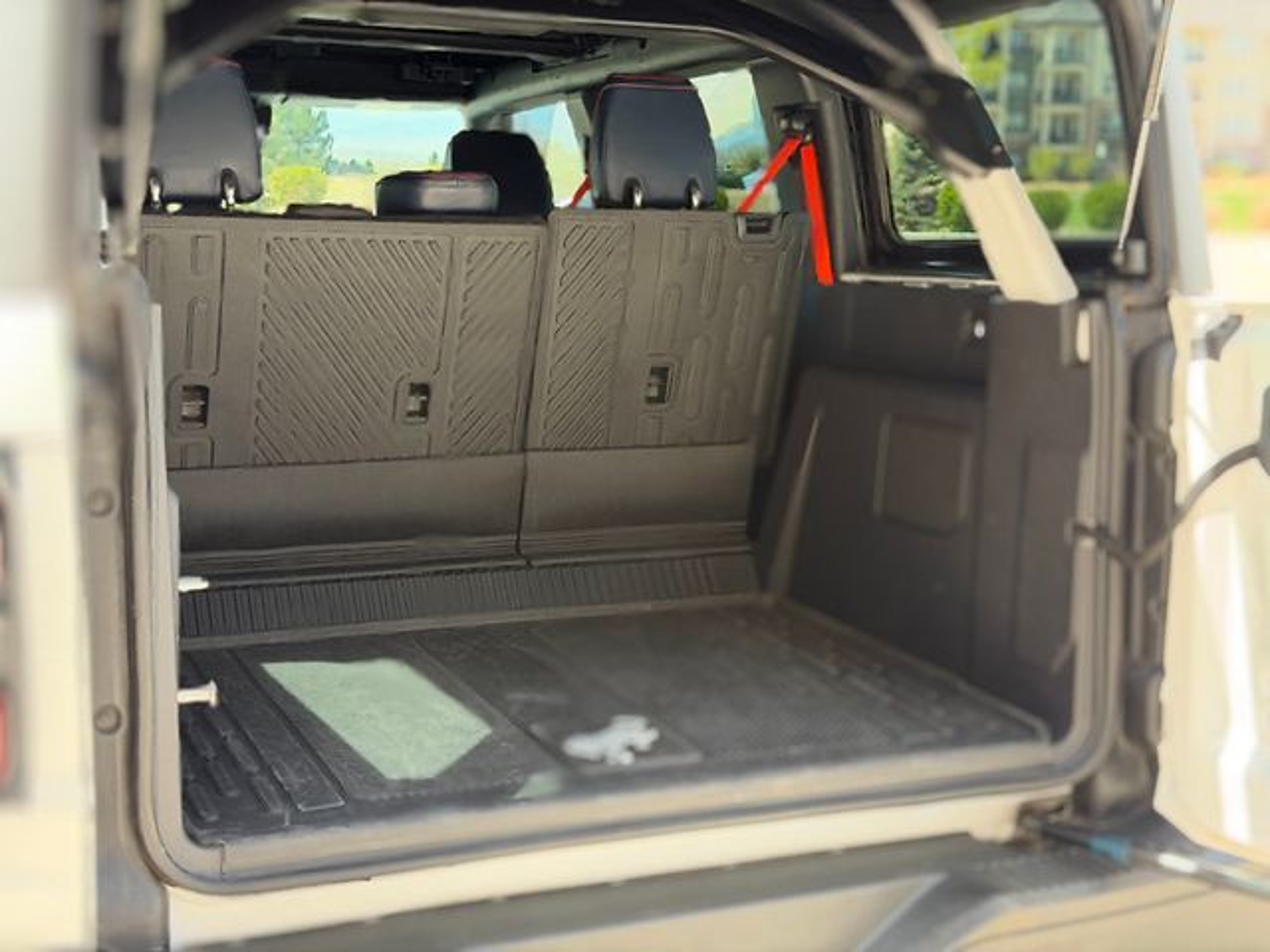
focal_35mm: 48
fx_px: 1761
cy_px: 476
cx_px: 635
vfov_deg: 30.3
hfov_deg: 39.7
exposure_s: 1/233
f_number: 1.78
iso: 200
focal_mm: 6.76
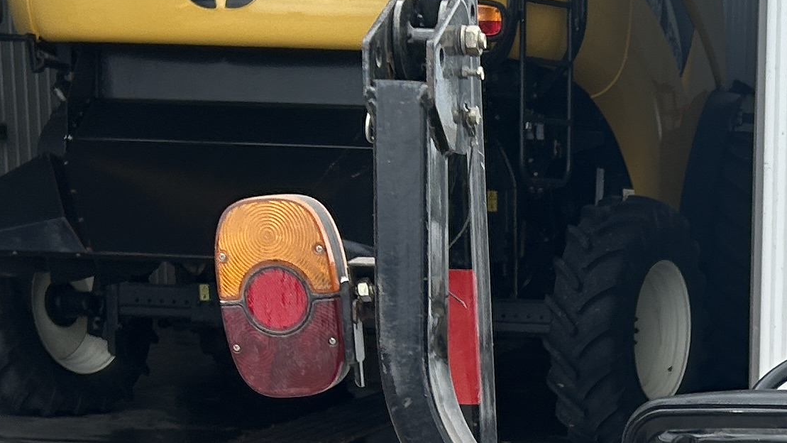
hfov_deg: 19.9
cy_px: 722
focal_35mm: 103
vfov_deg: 11.2
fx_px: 2150
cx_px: 839
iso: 50
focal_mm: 5.7
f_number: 1.5
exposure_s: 1/1698
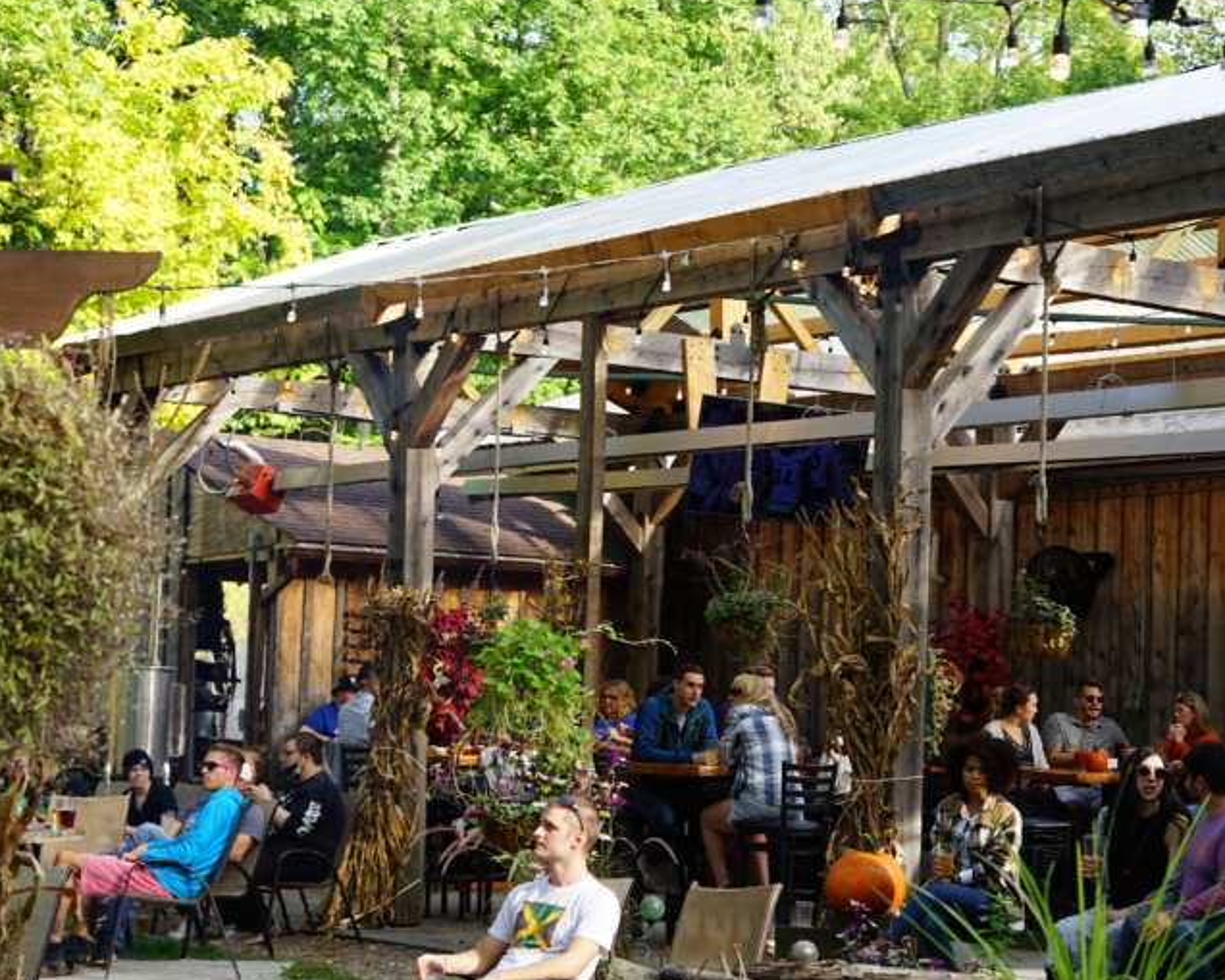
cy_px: 573
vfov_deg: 20.2
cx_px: 801
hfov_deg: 25.0
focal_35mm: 76
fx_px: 2756
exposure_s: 1/80
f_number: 4.5
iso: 100
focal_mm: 50
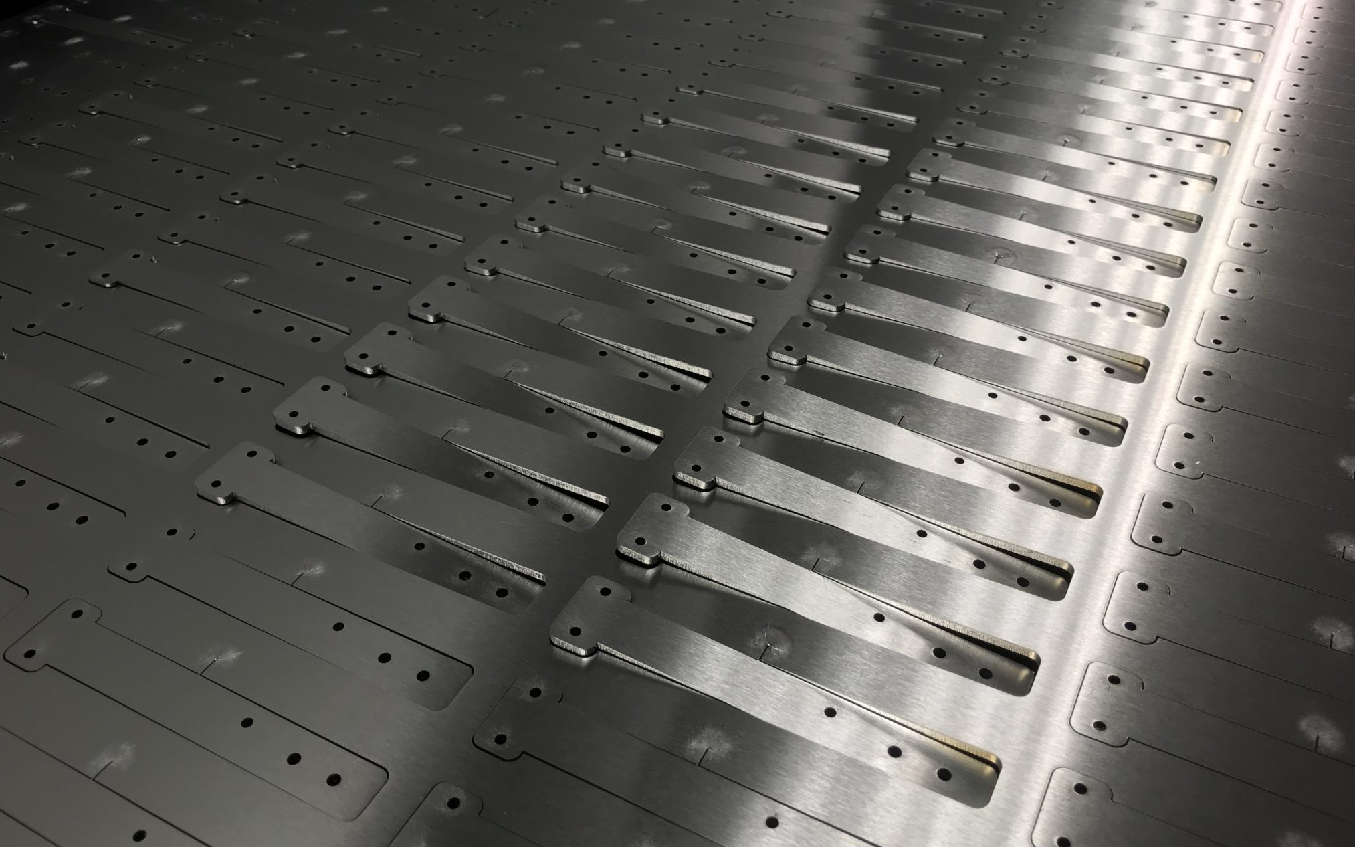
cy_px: 460
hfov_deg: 62.9
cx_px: 679
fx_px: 1108
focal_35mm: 30
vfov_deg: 41.8
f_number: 1.8
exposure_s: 1/100
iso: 25
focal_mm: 3.99
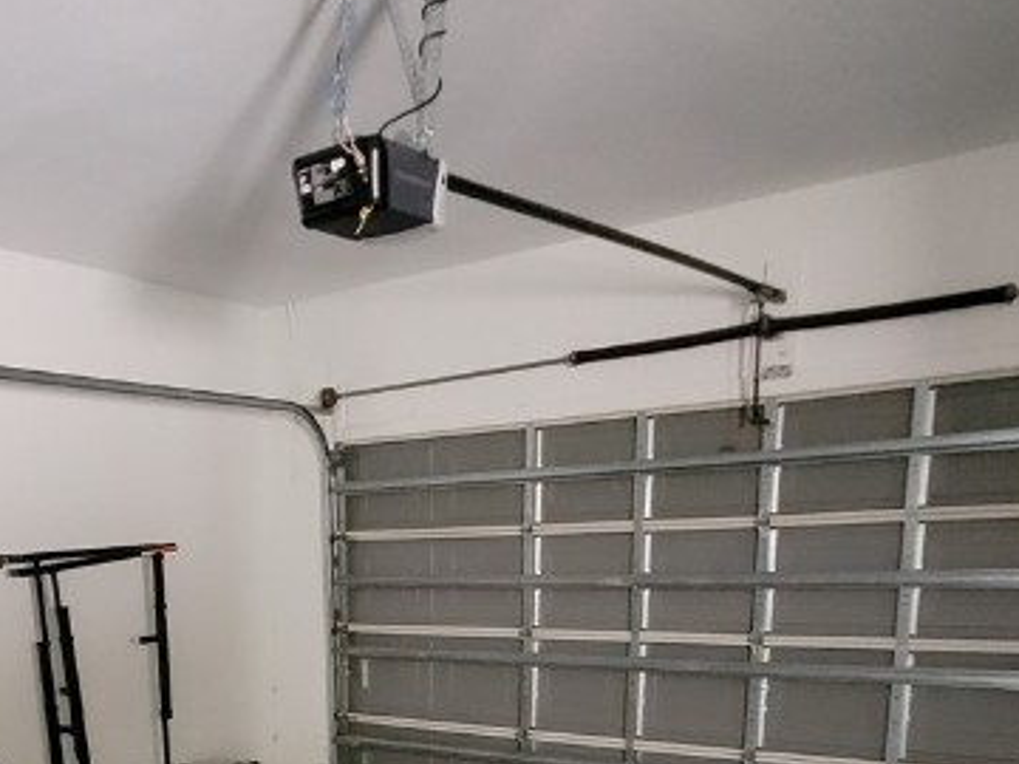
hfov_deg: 48.9
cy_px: 770
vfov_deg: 35.0
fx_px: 1089
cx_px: 309
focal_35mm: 37
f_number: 2.2
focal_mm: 1.74
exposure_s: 1/24
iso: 800
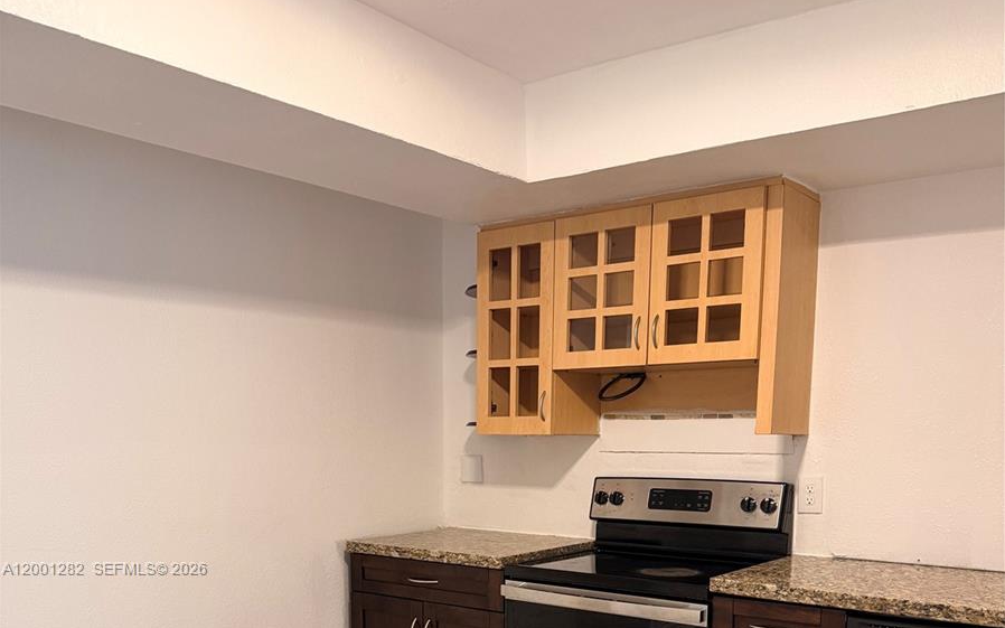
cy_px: 570
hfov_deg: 56.7
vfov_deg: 35.0
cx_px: 502
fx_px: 931
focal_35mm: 34
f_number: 1.78
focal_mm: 6.76
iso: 320
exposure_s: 1/60
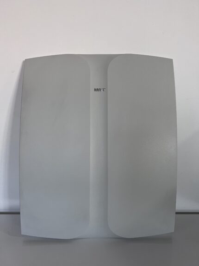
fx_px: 199
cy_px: 133
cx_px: 100
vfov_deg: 67.3
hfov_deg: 53.1
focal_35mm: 26
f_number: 1.5
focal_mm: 5.7
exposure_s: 1/50
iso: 80
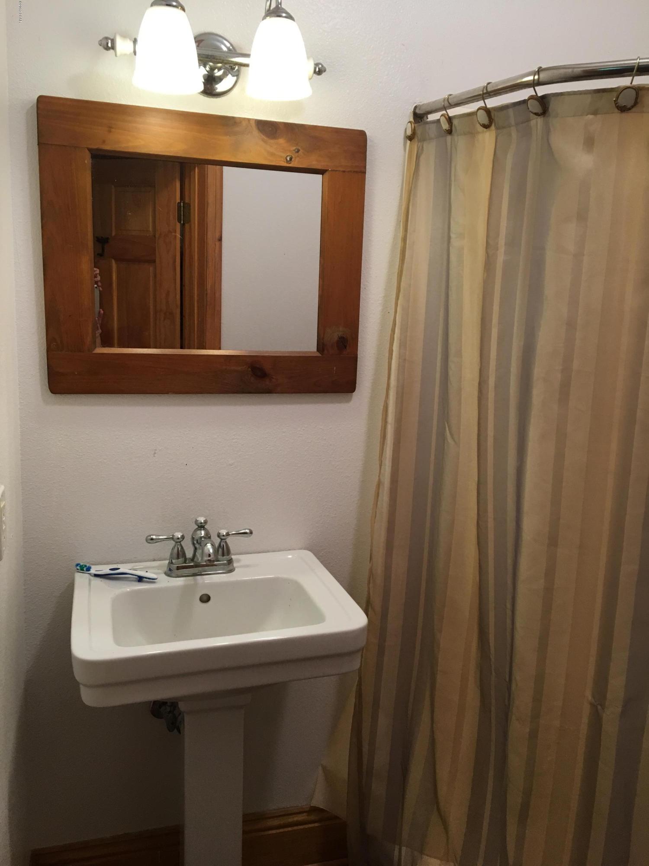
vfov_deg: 61.7
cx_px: 324
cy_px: 433
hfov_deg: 48.2
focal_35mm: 29
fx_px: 725
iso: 40
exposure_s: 1/30
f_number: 2.2
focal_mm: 4.15
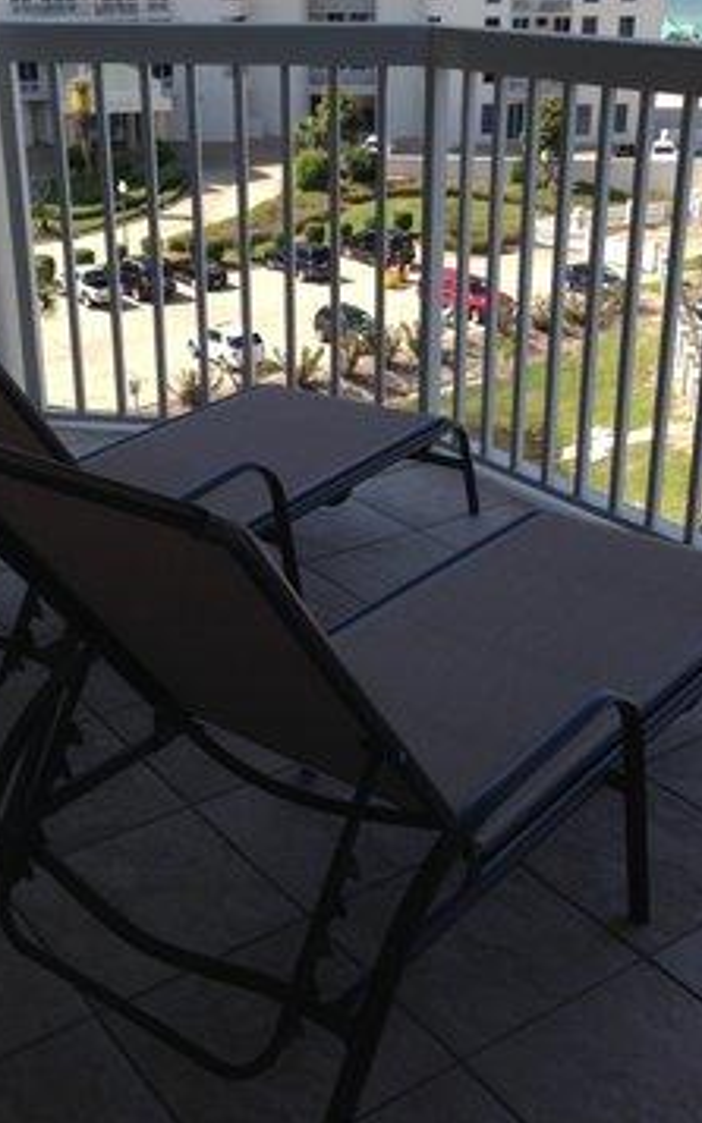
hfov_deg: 27.4
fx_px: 1439
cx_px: 318
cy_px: 500
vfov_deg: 42.6
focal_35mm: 47
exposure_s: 1/678
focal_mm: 4.12
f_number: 2.4
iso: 50
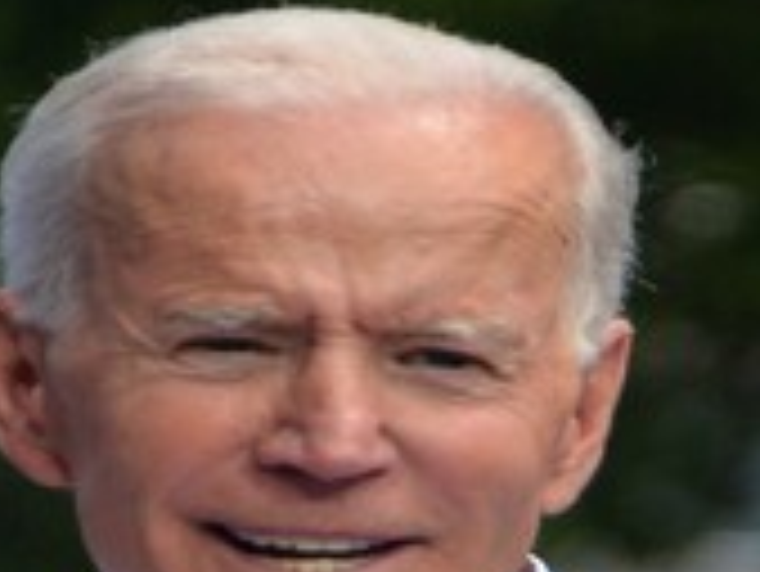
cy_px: 1031
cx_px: 243
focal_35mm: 1188
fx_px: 26101
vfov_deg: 1.3
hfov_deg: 1.7
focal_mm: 200
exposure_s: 1/1000
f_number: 6.3
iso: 500
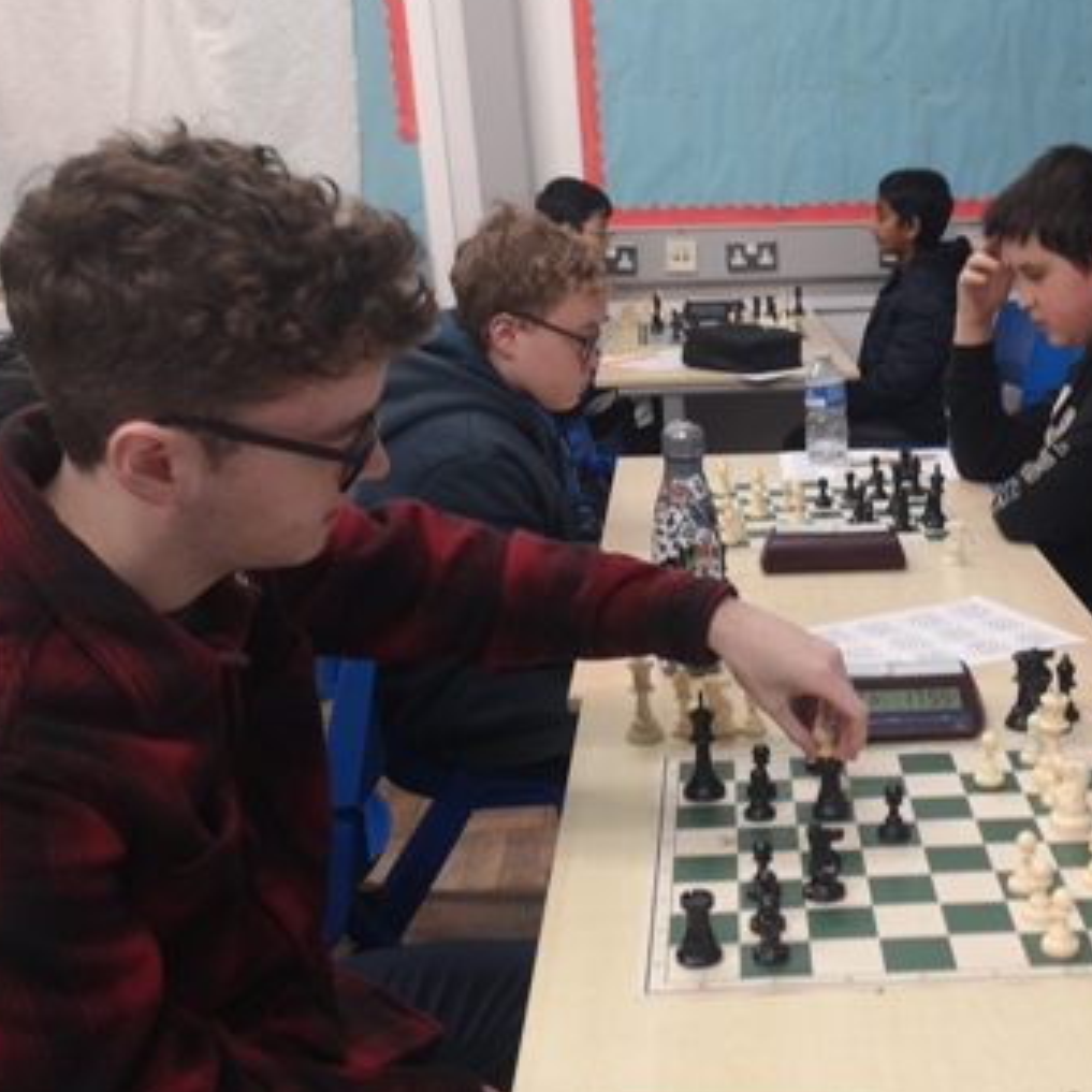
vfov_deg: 37.3
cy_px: 699
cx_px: 828
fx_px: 1606
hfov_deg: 36.6
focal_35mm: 45
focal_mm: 3.95
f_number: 1.8
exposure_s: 1/50
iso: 64
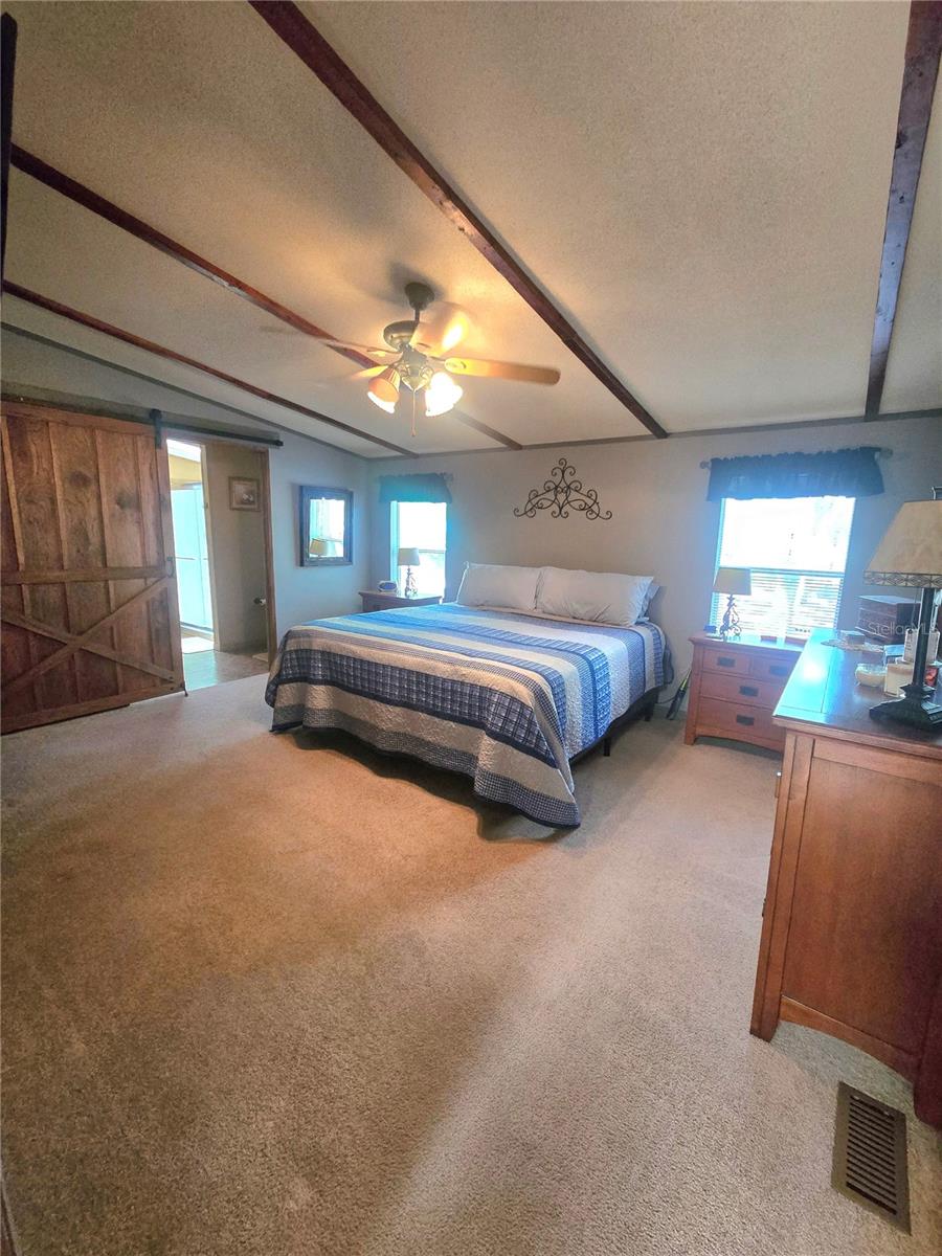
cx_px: 471
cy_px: 628
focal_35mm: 13
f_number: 2.2
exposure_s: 1/60.2
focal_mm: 2.2
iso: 800
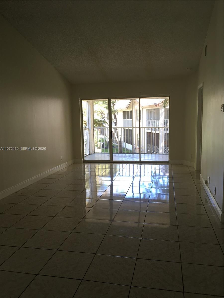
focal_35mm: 29
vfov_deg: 61.7
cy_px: 149
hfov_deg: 48.2
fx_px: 250
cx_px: 112
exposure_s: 1/60
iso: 32
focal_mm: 4.15
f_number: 2.2
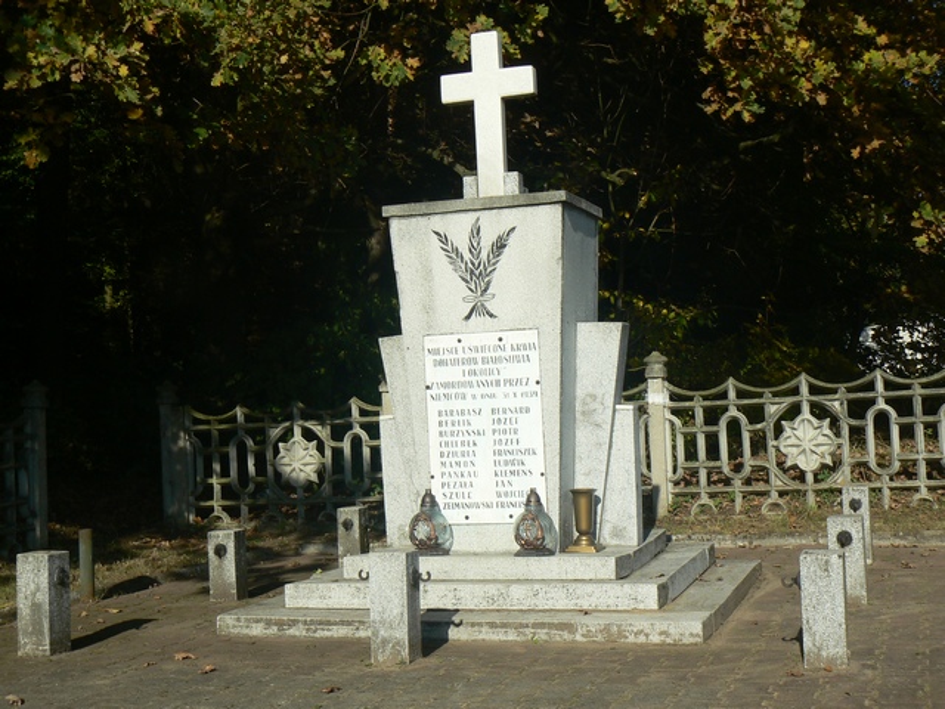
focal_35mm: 52
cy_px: 354
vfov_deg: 28.0
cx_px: 472
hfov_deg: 36.8
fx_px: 1420
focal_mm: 8.7
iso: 80
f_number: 5.6
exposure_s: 1/200
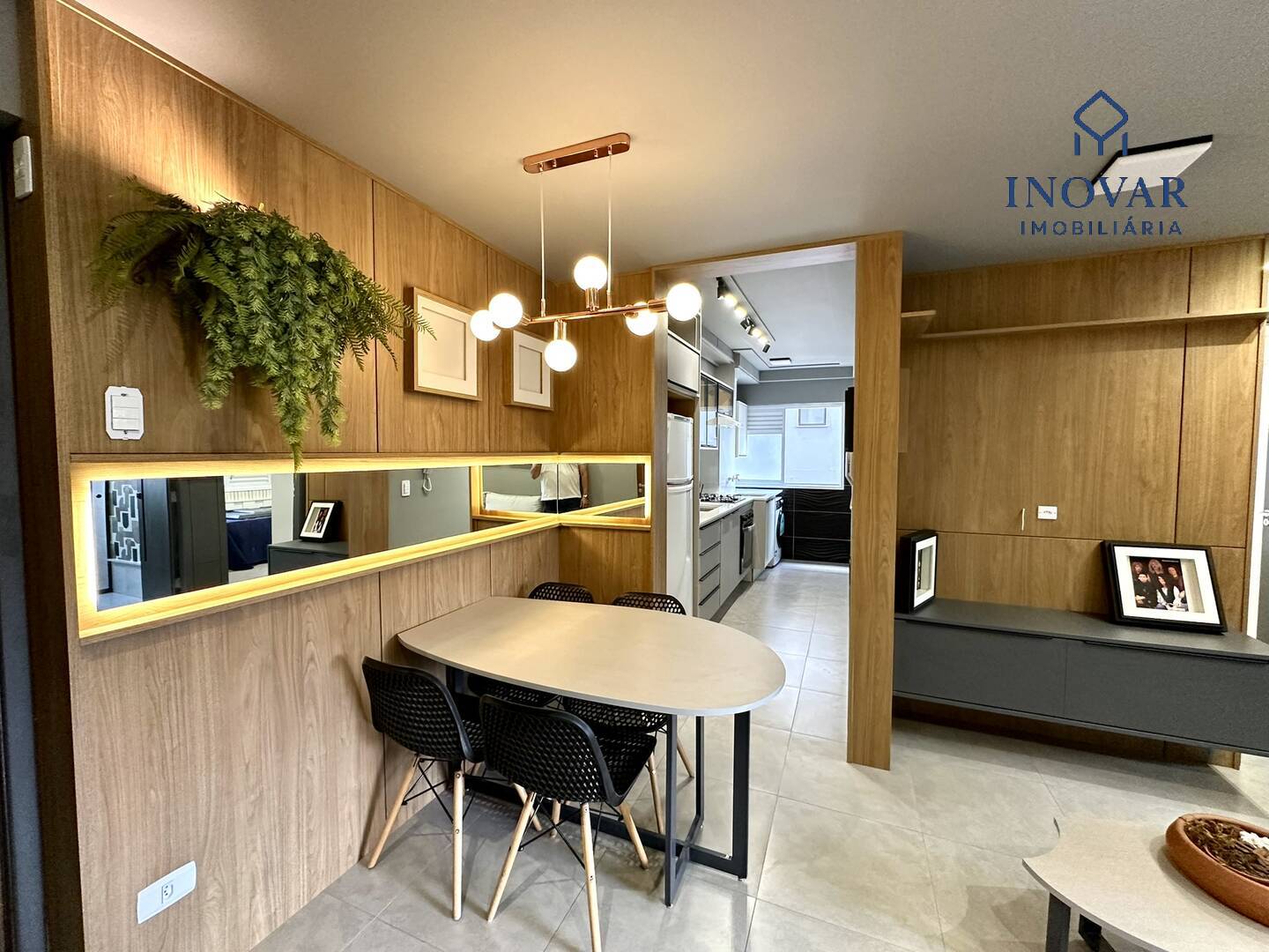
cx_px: 634
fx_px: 513
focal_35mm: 14
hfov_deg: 102.1
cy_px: 476
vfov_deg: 85.7
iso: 320
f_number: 2.2
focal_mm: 2.22
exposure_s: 1/120
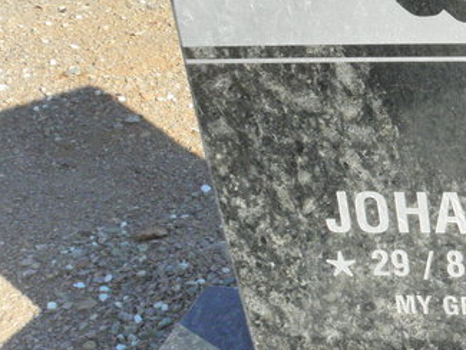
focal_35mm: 64
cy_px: 202
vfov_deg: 22.9
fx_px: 862
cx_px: 572
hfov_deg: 26.6
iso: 200
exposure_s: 1/500
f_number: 6.3
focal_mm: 4.6
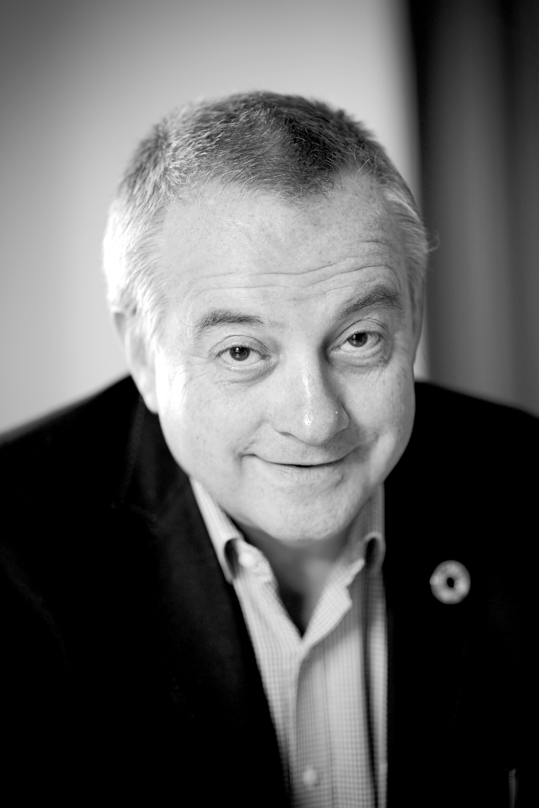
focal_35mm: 85
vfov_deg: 23.9
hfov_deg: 16.1
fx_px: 1909
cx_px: 270
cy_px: 404
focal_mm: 85
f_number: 1.8
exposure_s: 1/50
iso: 200
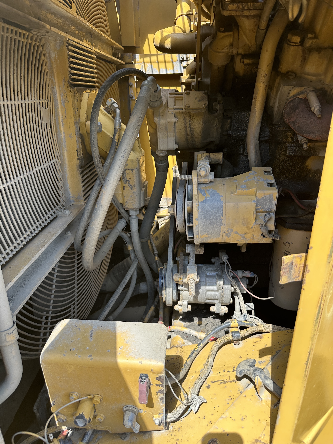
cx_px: 166
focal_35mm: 24
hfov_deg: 56.8
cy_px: 222
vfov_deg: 71.6
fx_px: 308
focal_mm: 6.86
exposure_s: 1/594
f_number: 1.78
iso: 80
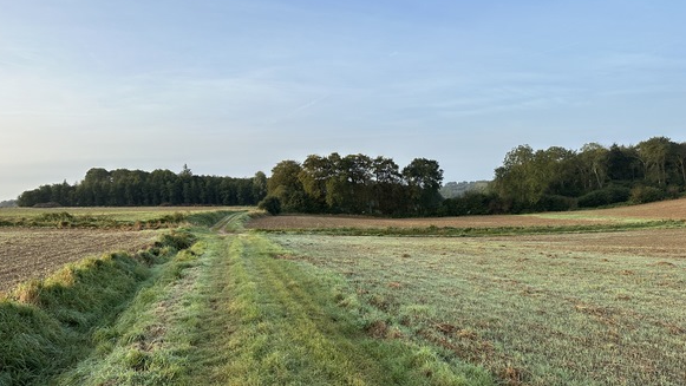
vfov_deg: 42.8
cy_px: 222
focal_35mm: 27
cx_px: 338
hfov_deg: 69.8
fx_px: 491
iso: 80
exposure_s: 1/1517
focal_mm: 6.86
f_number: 1.78
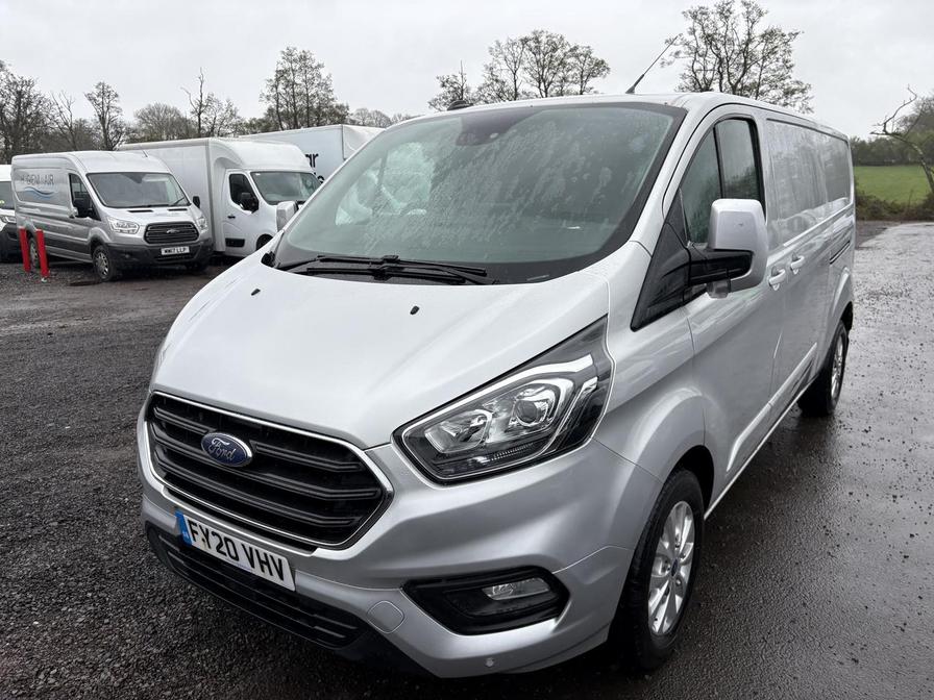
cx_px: 467
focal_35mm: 26
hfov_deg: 67.3
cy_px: 350
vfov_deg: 53.1
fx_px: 702
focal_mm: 5.96
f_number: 1.6
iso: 50
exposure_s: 1/694
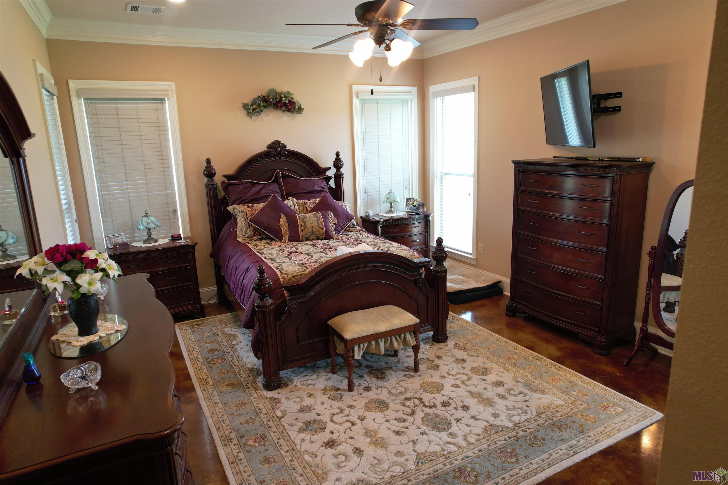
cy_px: 242
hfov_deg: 78.6
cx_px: 364
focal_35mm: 22
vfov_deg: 57.2
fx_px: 445
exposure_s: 1/20
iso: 100
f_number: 2.8
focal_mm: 8.38
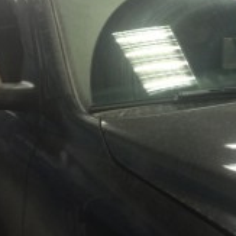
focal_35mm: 63
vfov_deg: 27.3
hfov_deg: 25.3
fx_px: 486
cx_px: 259
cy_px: 107
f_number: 2.2
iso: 160
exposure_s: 1/33
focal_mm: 4.15
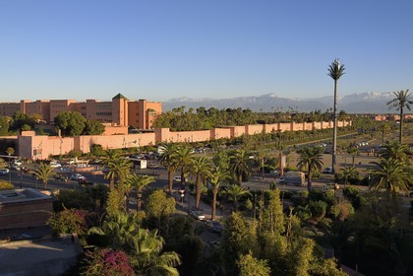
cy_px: 138
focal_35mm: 40
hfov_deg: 48.5
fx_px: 459
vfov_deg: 33.4
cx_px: 206
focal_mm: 40
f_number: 10
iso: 200
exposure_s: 1/250
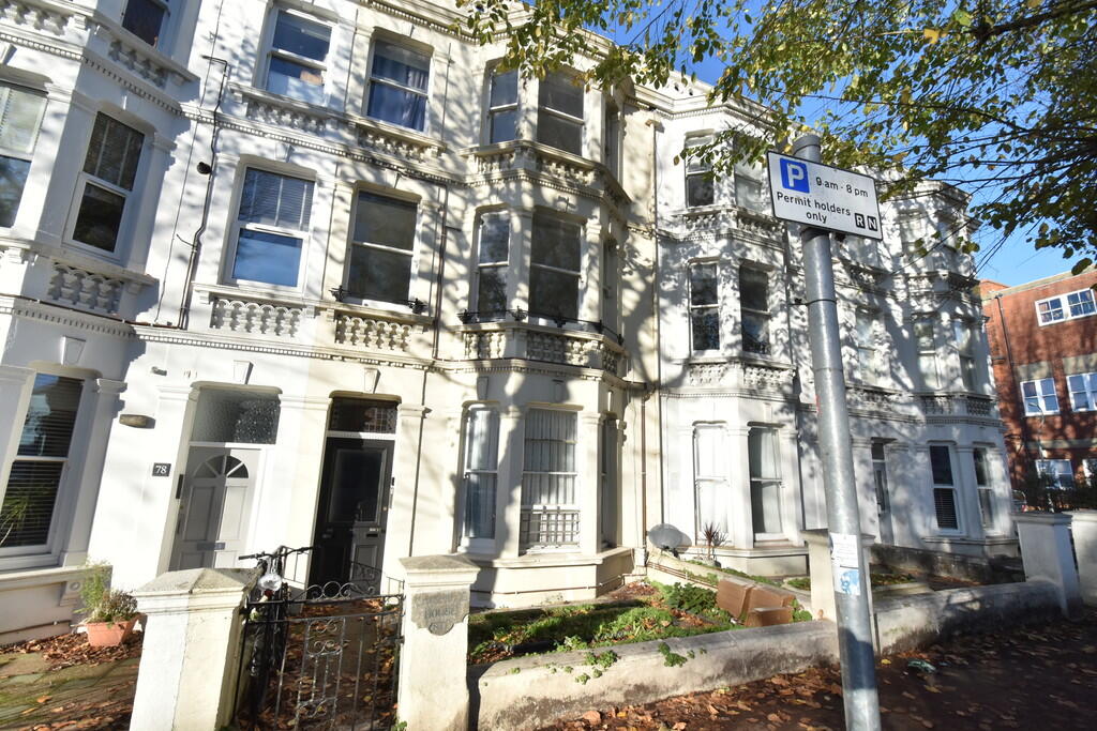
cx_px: 548
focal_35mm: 15
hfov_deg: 100.4
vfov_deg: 77.3
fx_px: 457
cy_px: 366
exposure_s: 1/400
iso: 500
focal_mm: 10
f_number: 10
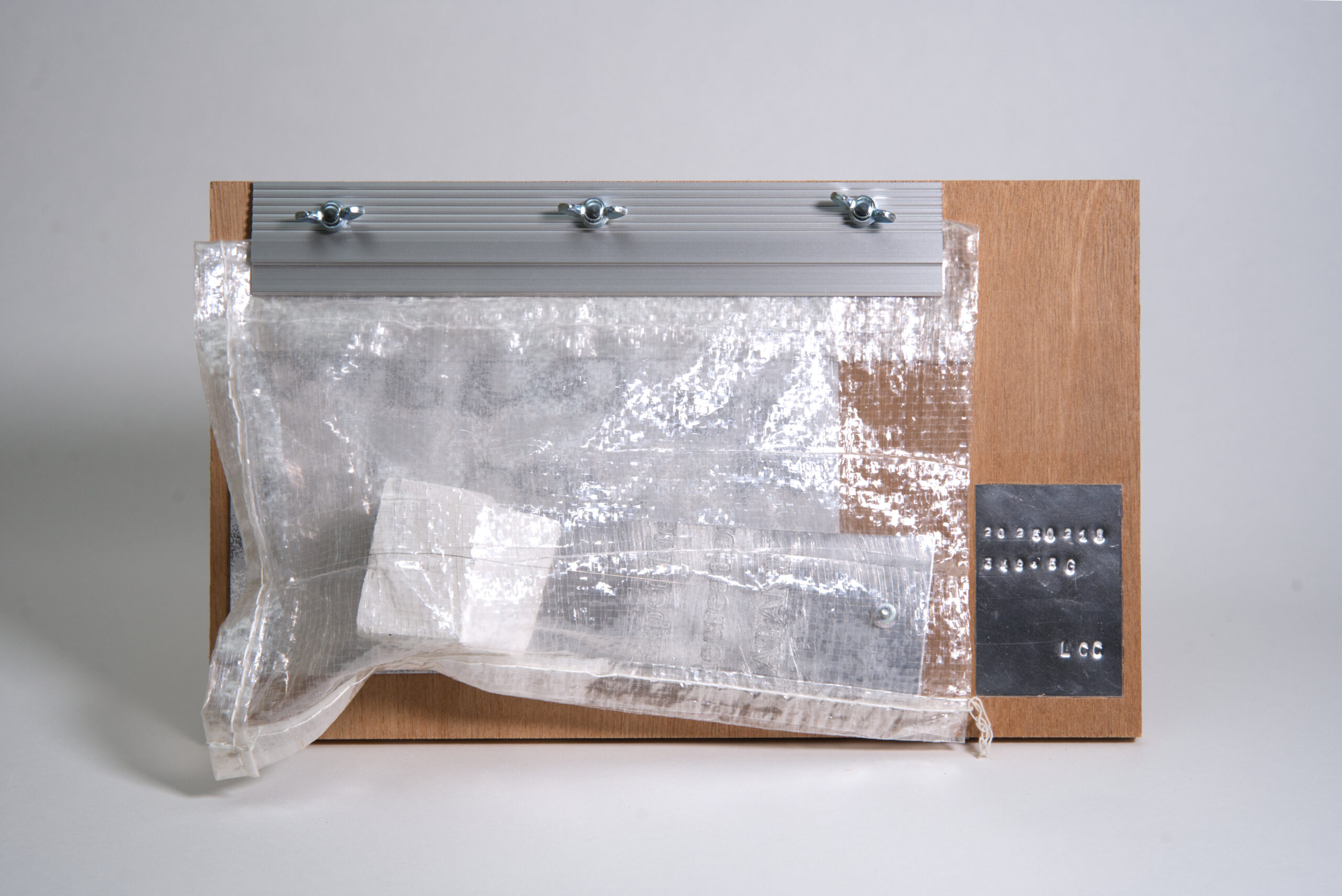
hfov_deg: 30.1
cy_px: 448
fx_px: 2499
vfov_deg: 20.3
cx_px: 671
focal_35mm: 67
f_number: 10
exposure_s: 1/30
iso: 400
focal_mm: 67
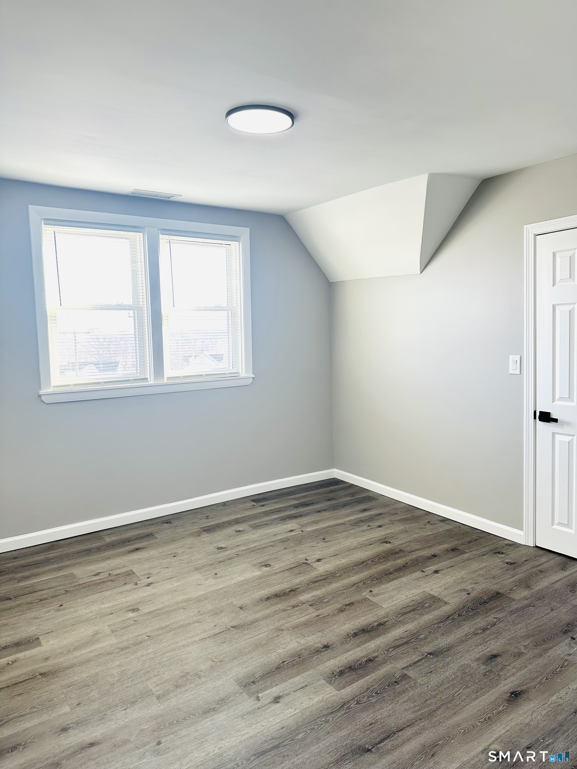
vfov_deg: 71.6
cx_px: 288
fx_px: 533
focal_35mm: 24
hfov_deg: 56.8
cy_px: 384
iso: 80
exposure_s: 1/155
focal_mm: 6.86
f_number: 1.78
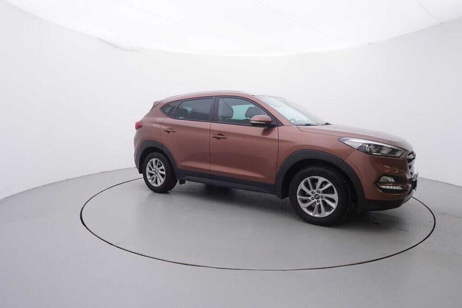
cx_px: 231
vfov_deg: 56.2
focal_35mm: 22
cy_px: 154
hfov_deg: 77.3
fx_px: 289
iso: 200
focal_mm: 15
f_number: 5
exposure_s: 1/80
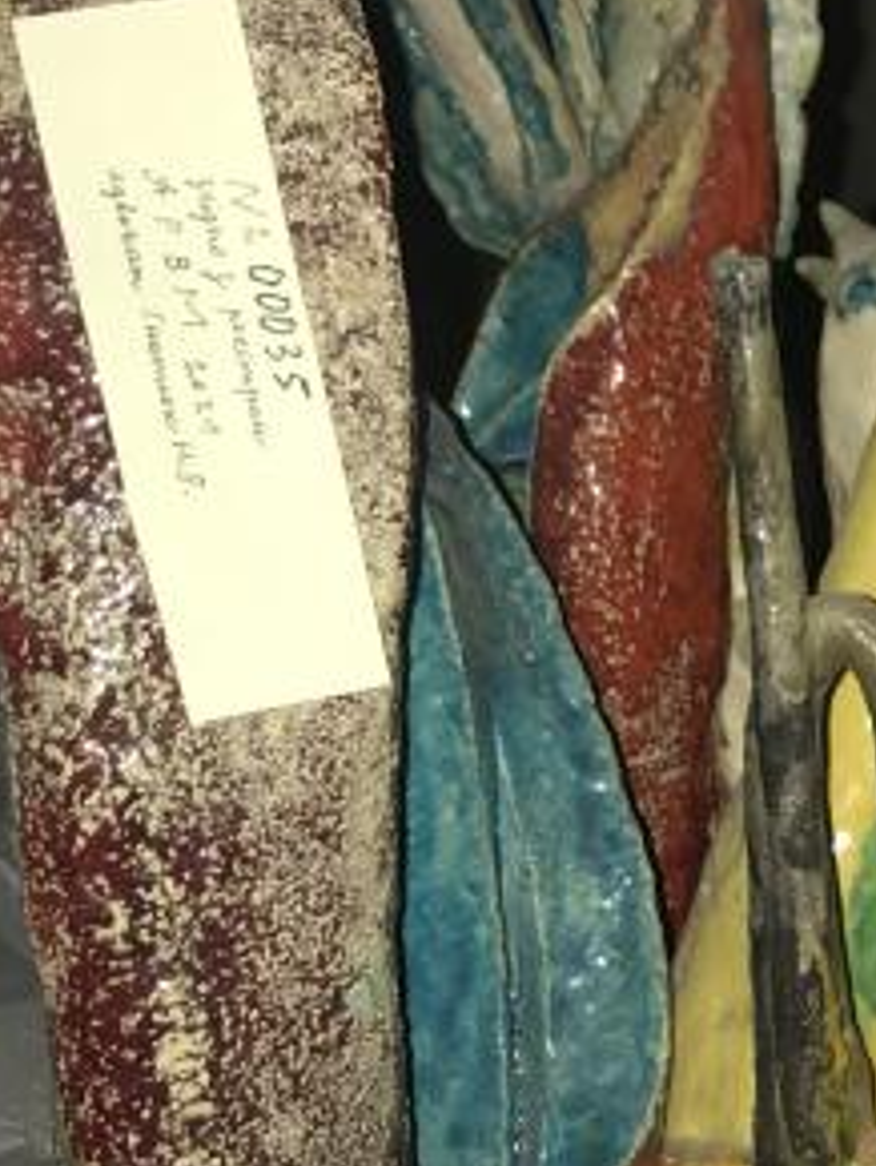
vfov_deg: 21.7
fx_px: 3032
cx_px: 1206
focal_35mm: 90
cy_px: 746
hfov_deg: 15.5
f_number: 1.8
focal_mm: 3.99
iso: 20
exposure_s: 1/27
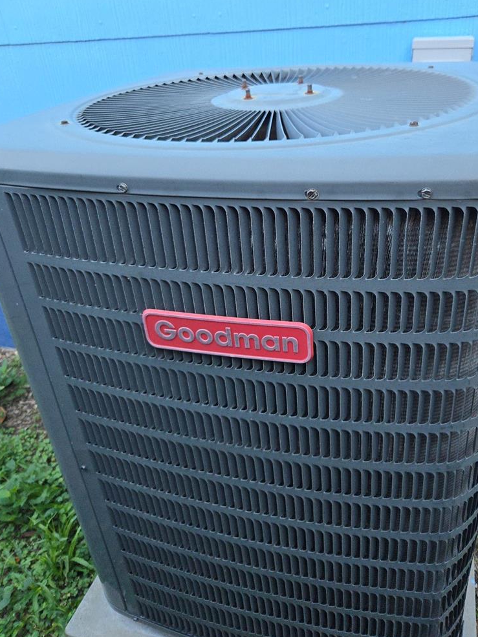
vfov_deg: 63.3
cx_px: 284
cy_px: 287
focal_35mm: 28
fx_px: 516
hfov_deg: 49.5
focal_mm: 5.4
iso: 160
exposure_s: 1/180
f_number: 1.8
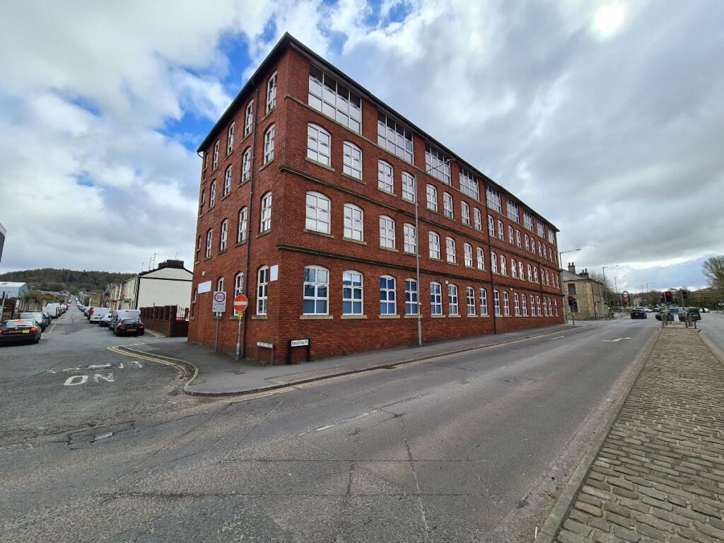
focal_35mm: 13
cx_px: 362
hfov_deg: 106.2
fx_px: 272
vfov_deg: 89.9
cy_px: 272
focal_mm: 2.22
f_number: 2.2
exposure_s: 1/962
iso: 64
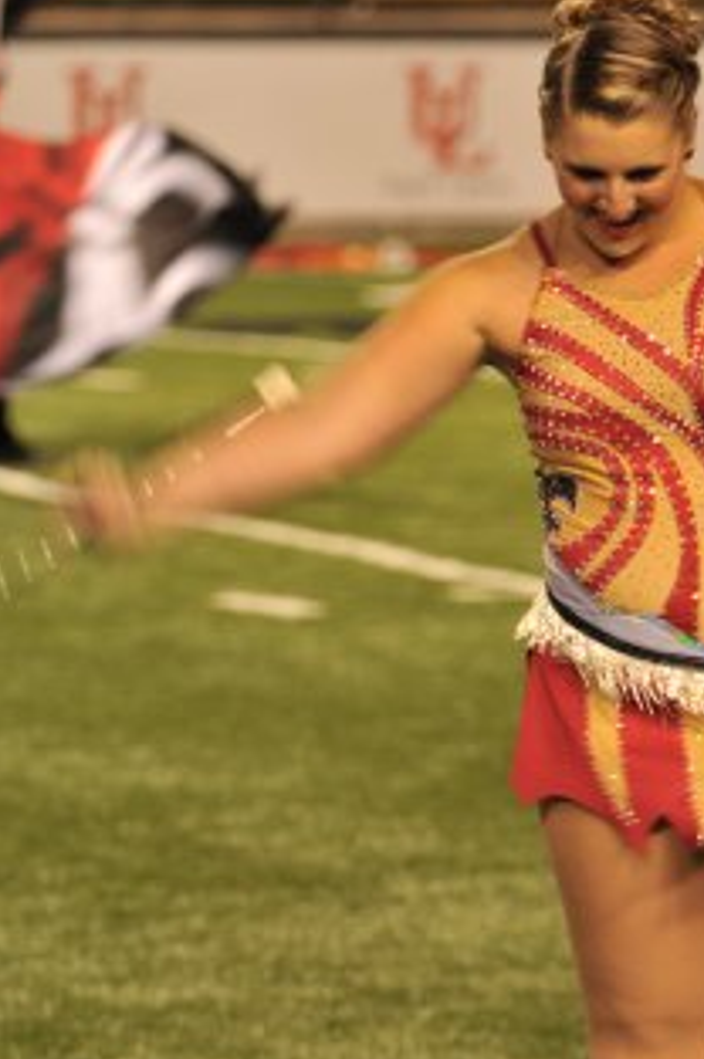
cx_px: 641
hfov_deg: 4.5
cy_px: 595
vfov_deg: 6.8
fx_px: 8876
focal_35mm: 302
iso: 200
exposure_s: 1/60
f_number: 2.8
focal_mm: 105
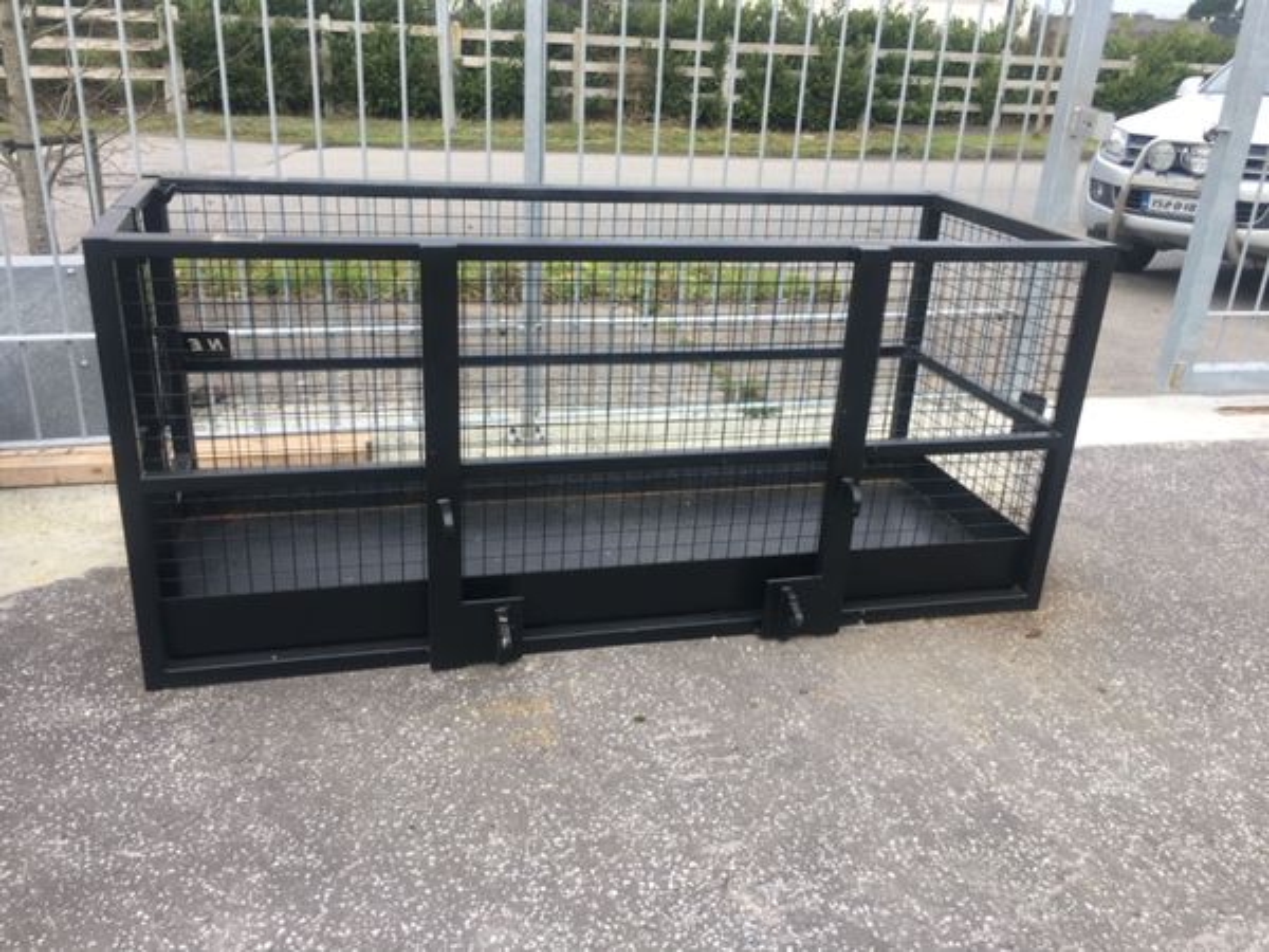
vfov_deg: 48.2
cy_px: 476
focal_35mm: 29
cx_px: 634
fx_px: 1063
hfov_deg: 61.7
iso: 25
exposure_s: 1/120
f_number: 2.2
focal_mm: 4.15
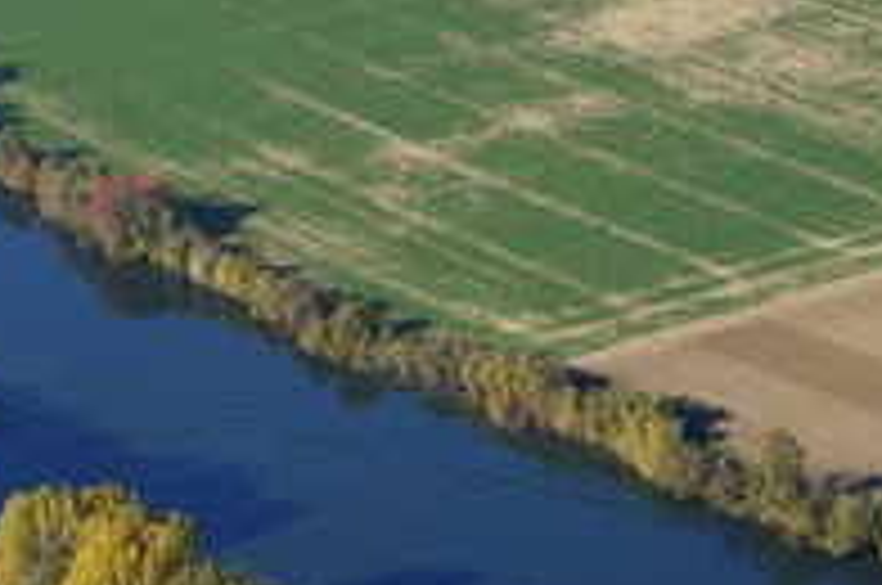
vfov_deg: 6.3
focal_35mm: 219
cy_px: 338
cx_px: 446
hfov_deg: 9.4
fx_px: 5357
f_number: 6.3
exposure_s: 1/800
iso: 400
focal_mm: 102
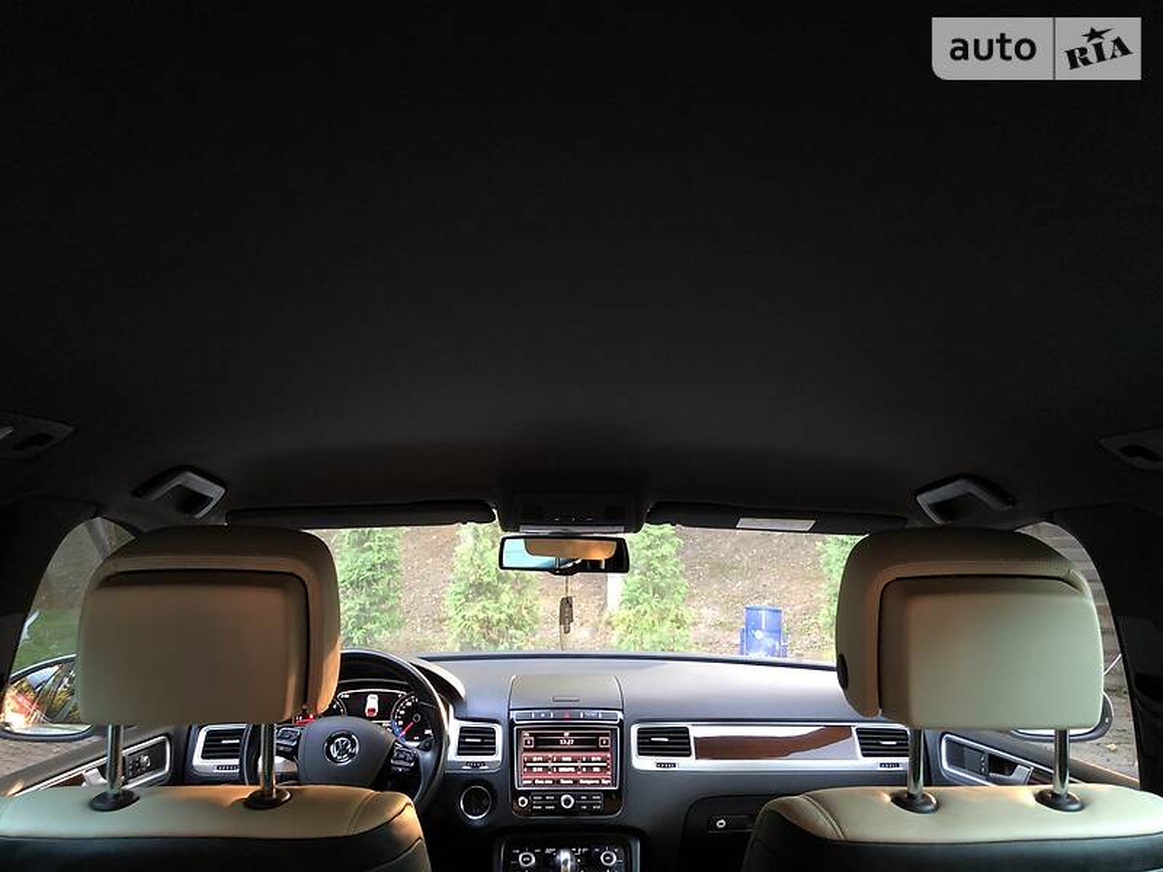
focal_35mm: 28
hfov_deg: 63.4
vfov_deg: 49.7
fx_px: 941
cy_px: 436
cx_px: 582
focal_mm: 4
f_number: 1.8
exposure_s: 1/17
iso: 100
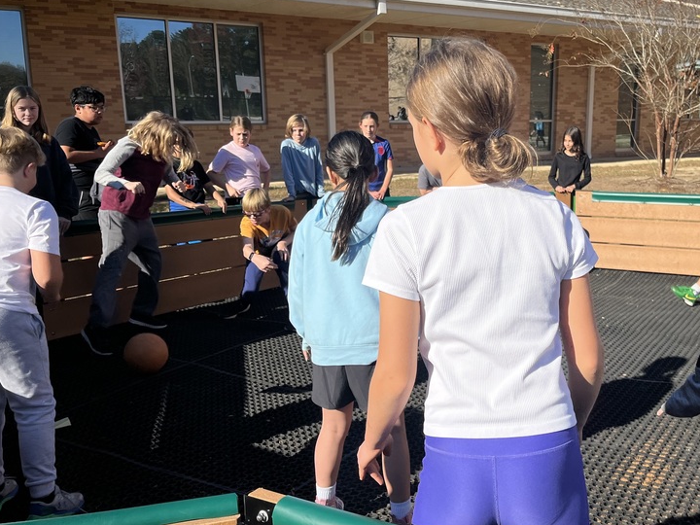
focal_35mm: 37
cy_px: 284
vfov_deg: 38.6
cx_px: 469
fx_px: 748
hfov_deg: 49.2
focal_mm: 5.1
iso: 50
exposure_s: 1/2899
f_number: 1.6
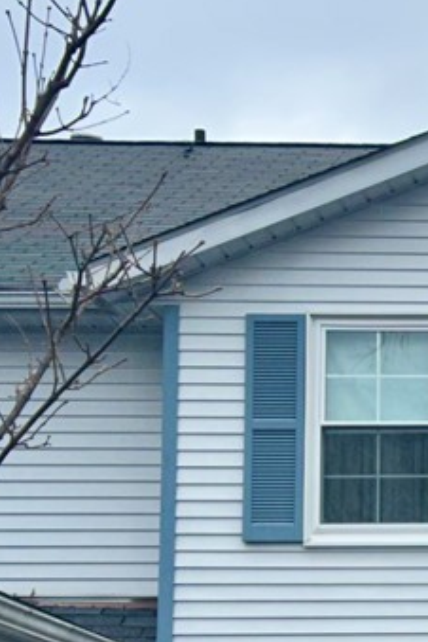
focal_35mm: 151
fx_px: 2693
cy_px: 653
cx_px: 930
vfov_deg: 13.4
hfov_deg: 8.5
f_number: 1.78
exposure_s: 1/1305
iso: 64
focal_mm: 6.86
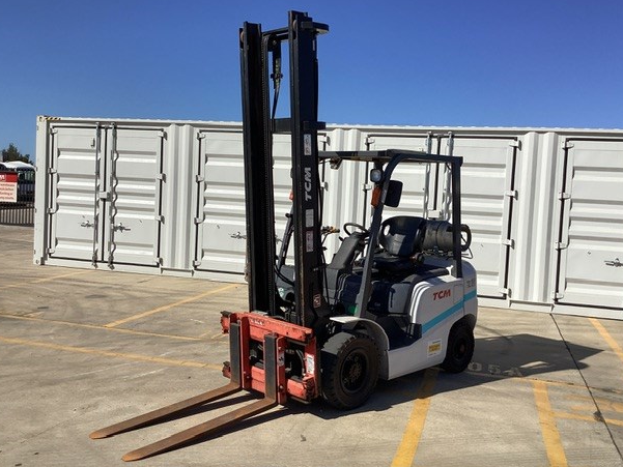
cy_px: 221
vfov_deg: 42.9
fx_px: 594
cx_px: 318
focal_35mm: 33
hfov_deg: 55.3
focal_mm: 3.3
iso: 25
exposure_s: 1/2469
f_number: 2.4
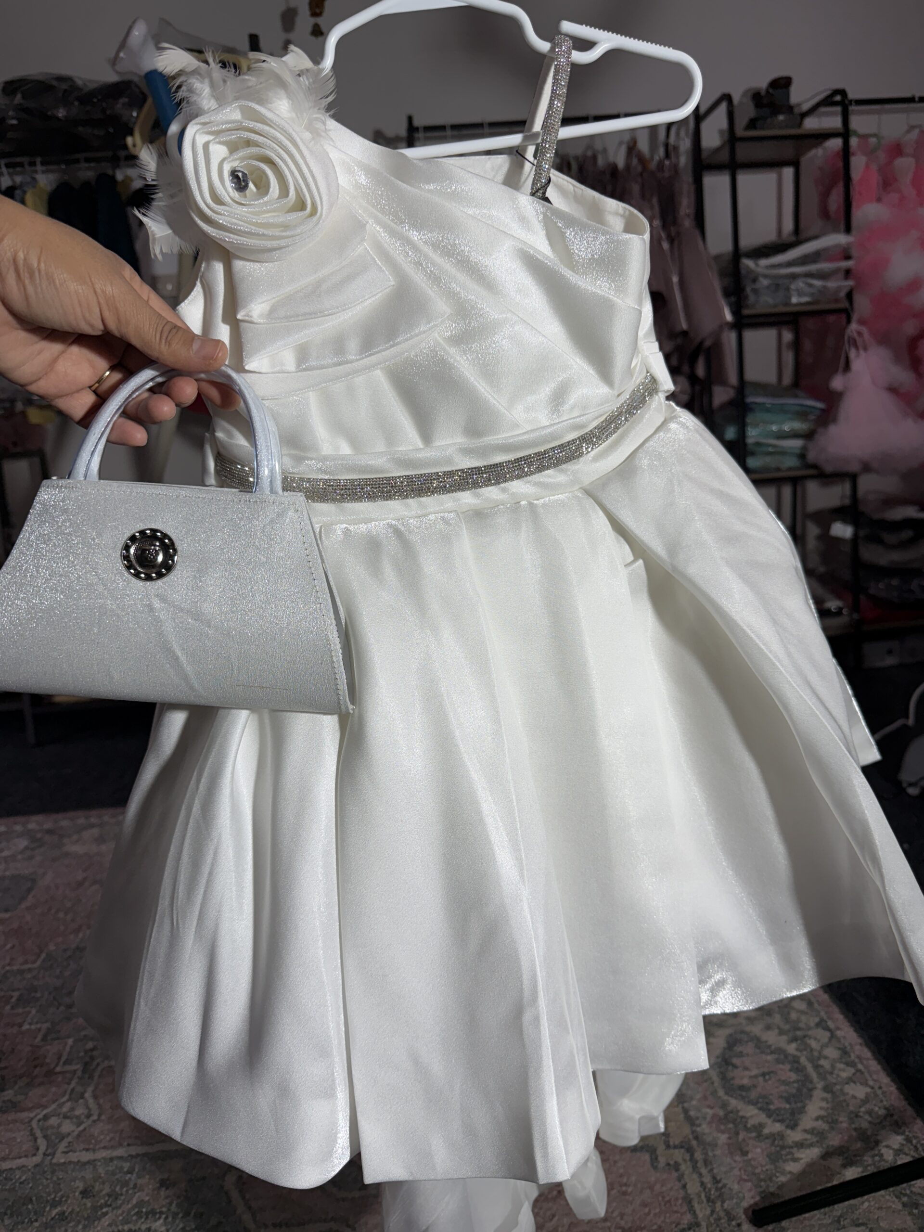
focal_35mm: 24
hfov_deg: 56.8
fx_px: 854
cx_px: 462
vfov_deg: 71.6
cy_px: 616
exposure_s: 1/329
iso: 80
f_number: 1.78
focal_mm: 6.76
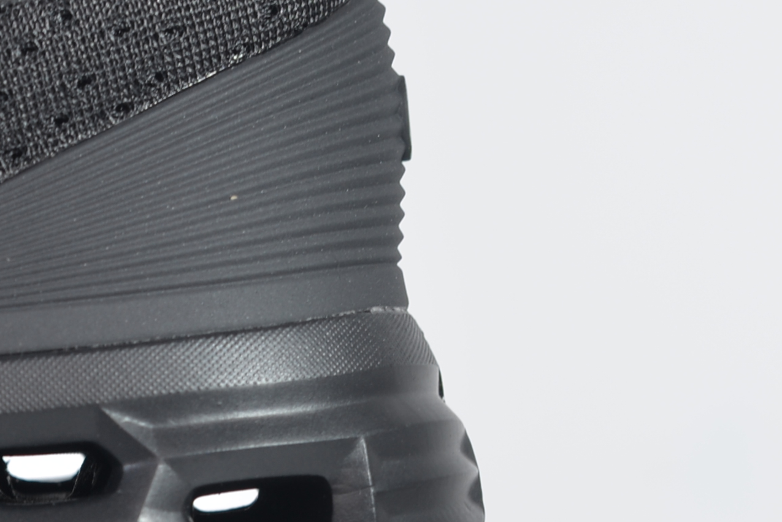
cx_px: -626
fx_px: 5128
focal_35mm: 236
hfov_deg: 8.4
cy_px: 572
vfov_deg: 5.8
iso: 100
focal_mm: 50
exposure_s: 1/125
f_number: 5.6
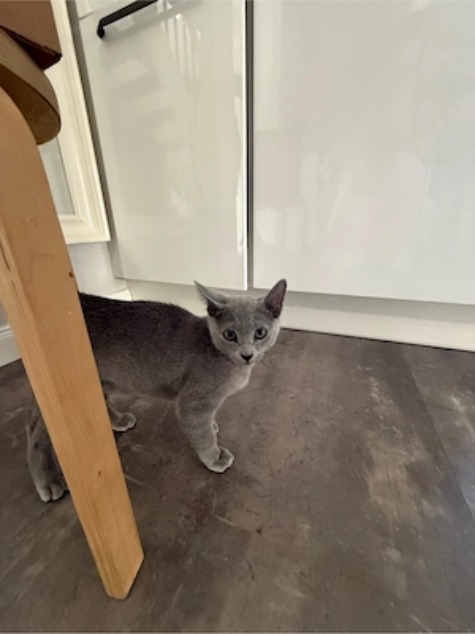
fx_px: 256
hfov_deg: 85.7
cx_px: 238
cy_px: 317
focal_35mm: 14
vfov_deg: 102.1
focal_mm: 2.22
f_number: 2.2
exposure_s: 1/60
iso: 640
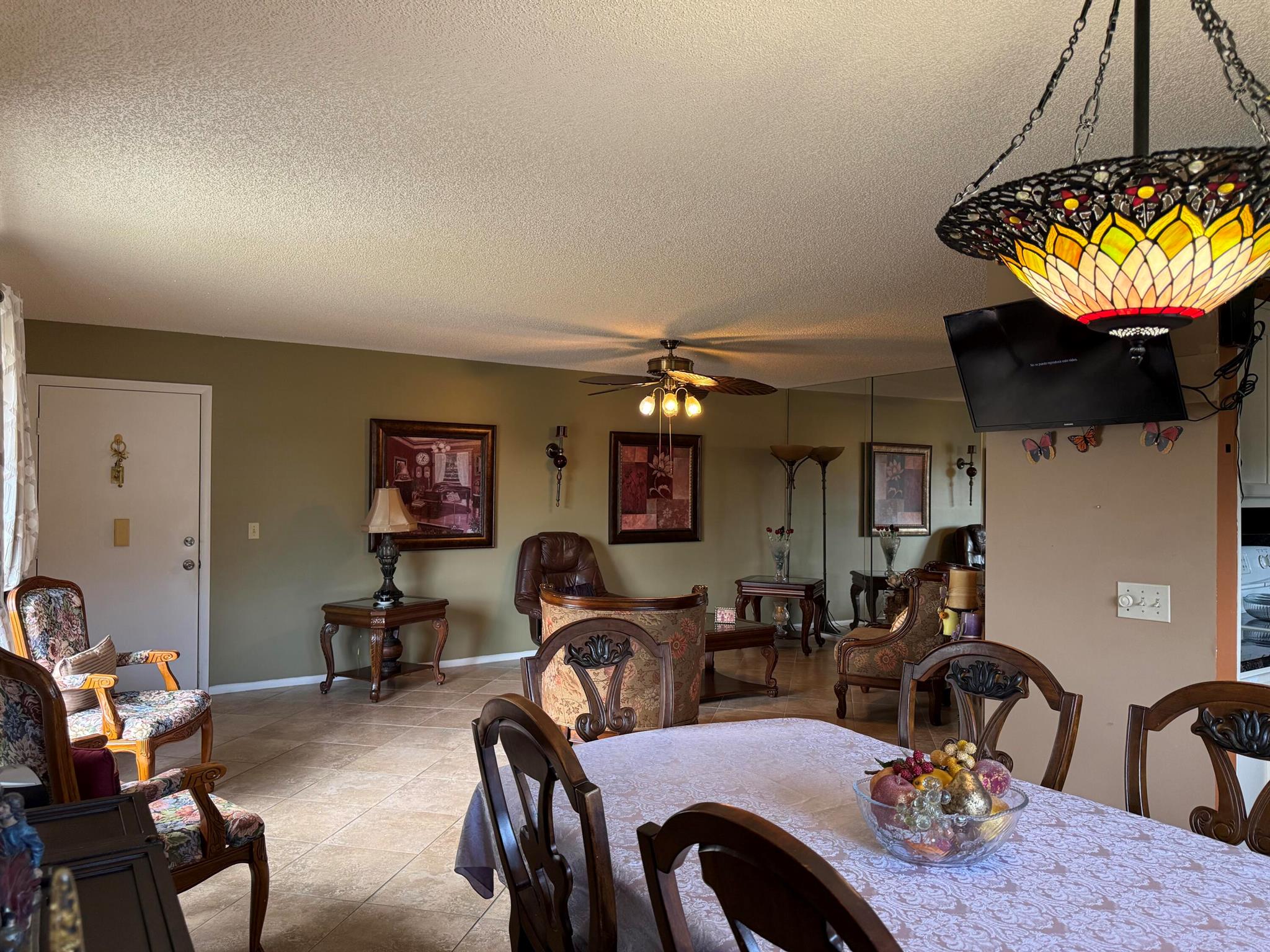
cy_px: 476
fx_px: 881
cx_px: 635
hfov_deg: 71.6
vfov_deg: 56.8
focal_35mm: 24
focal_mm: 6.76
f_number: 1.78
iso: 250
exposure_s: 1/120
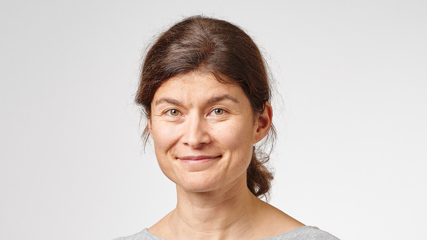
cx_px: 215
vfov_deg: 13.4
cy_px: 126
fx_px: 1019
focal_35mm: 90
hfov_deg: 23.7
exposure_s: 1/160
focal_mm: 85
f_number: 8
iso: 64
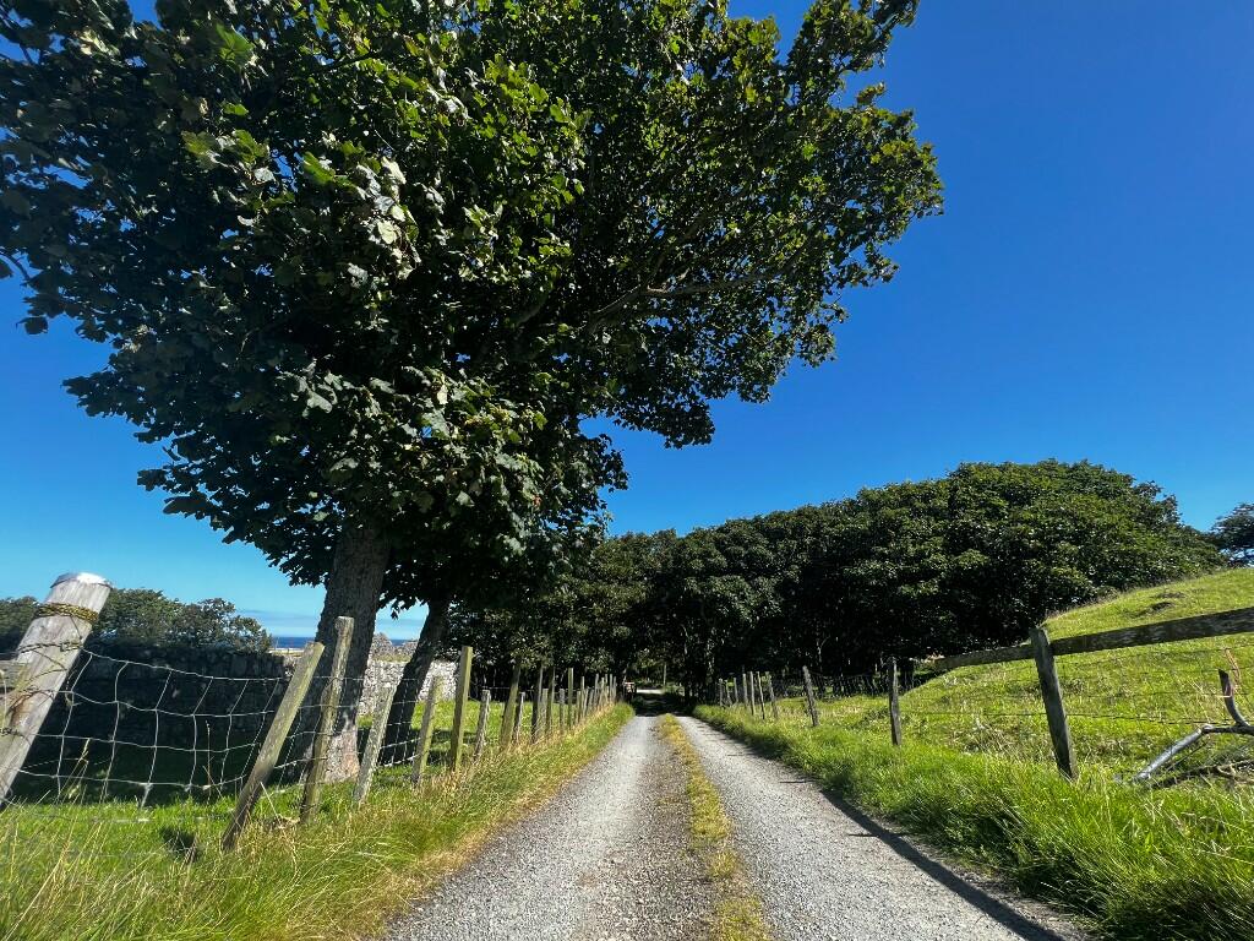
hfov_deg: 106.2
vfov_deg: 89.9
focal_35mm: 13
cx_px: 627
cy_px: 470
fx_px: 471
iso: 32
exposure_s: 1/630
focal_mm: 1.57
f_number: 1.8
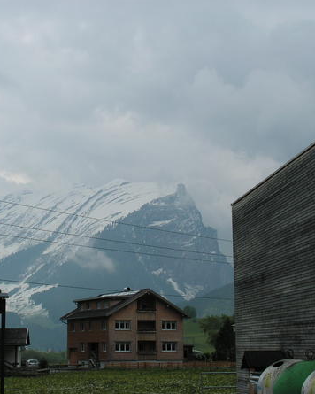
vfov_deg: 25.4
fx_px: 874
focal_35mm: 75
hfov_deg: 20.4
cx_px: 114
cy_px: 197
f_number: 4.8
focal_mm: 9.6
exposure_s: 1/500
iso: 50
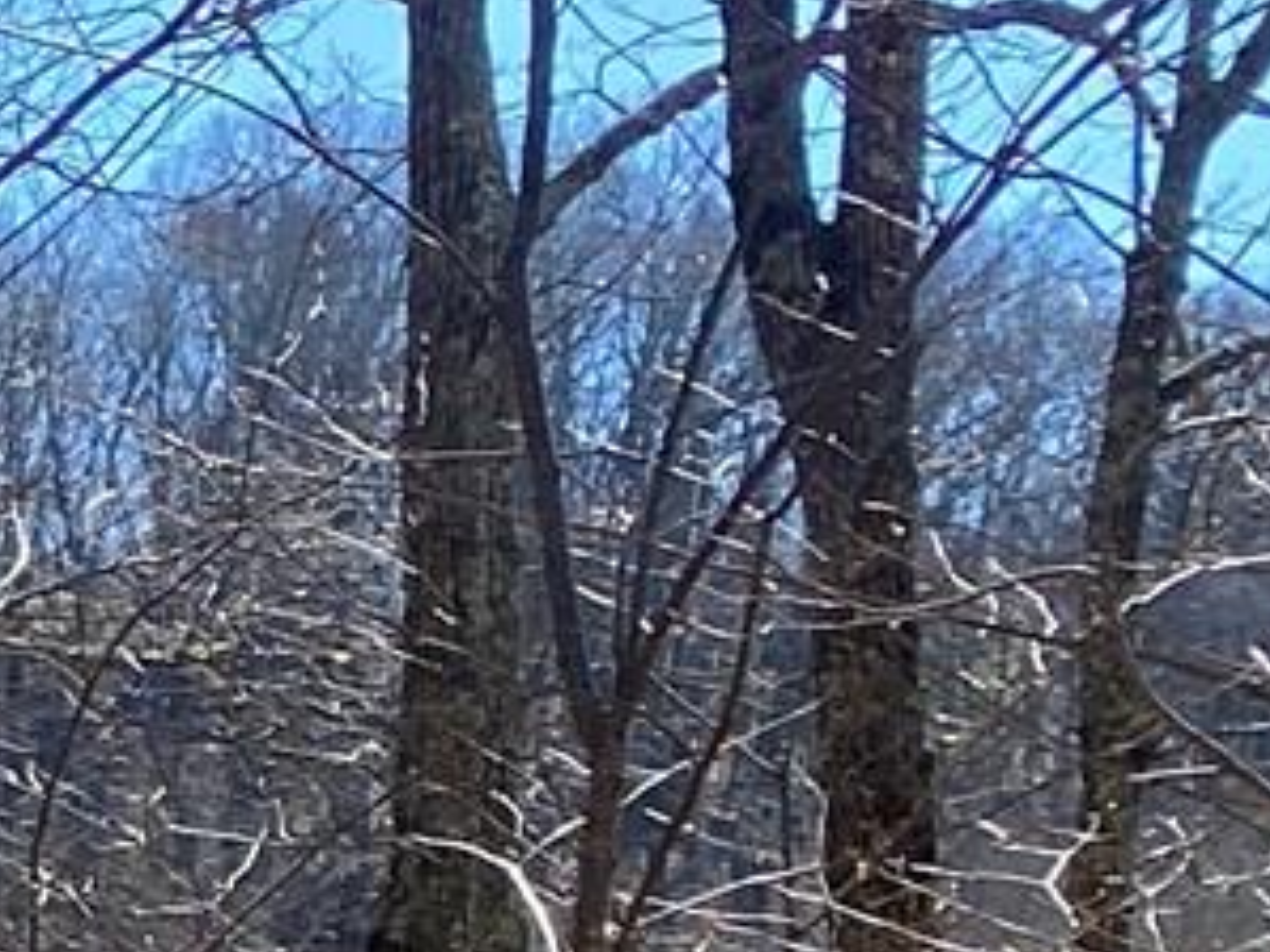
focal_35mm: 178
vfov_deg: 7.9
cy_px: 2091
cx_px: -2820
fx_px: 6528
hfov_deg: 8.7
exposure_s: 1/742
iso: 32
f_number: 1.8
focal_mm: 4.25
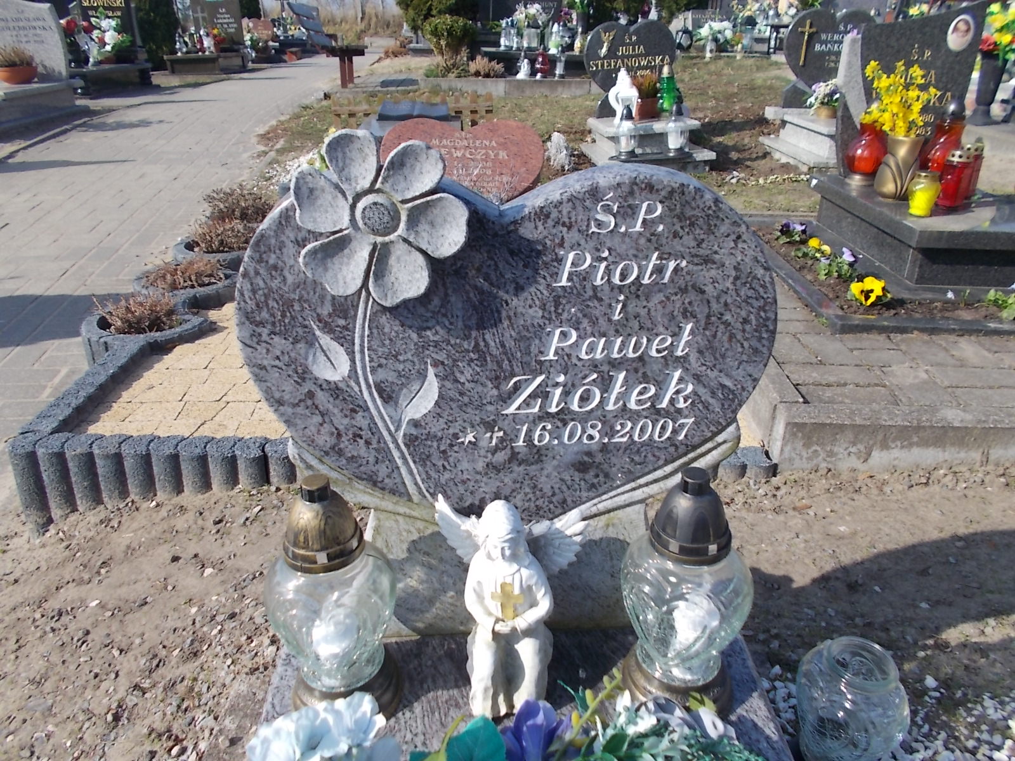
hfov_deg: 67.3
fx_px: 762
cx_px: 508
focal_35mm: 26
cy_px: 380
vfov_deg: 53.1
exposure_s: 1/125
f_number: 8
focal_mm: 4.6
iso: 80
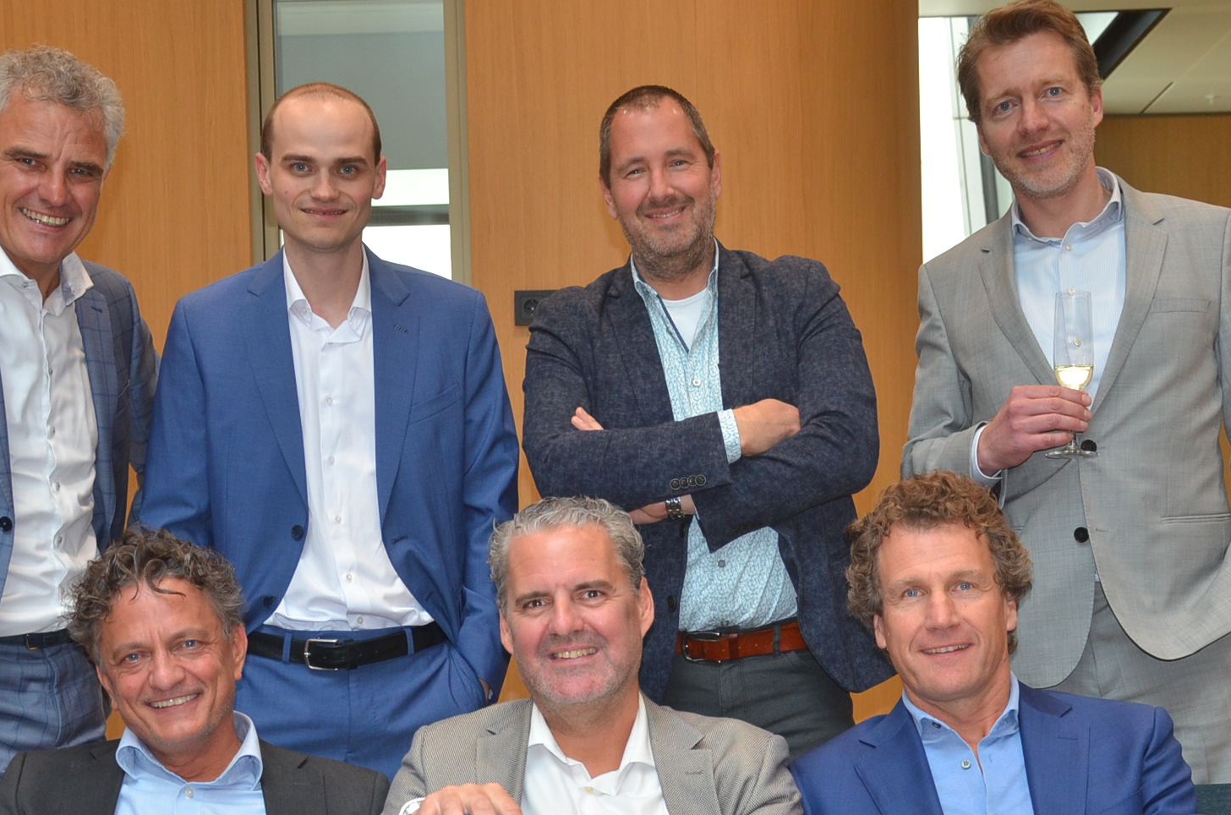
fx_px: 2252
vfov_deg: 20.3
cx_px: 691
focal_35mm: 66
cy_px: 637
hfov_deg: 30.5
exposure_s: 1/60
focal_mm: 26
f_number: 4
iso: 500
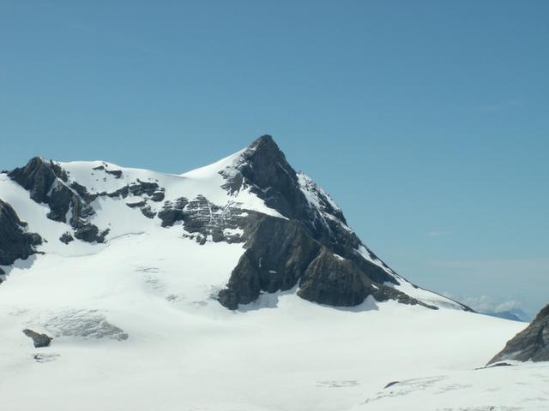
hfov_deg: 21.3
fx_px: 1459
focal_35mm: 92
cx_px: 274
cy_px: 206
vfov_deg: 16.1
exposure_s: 1/400
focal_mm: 15.43
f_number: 8
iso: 50
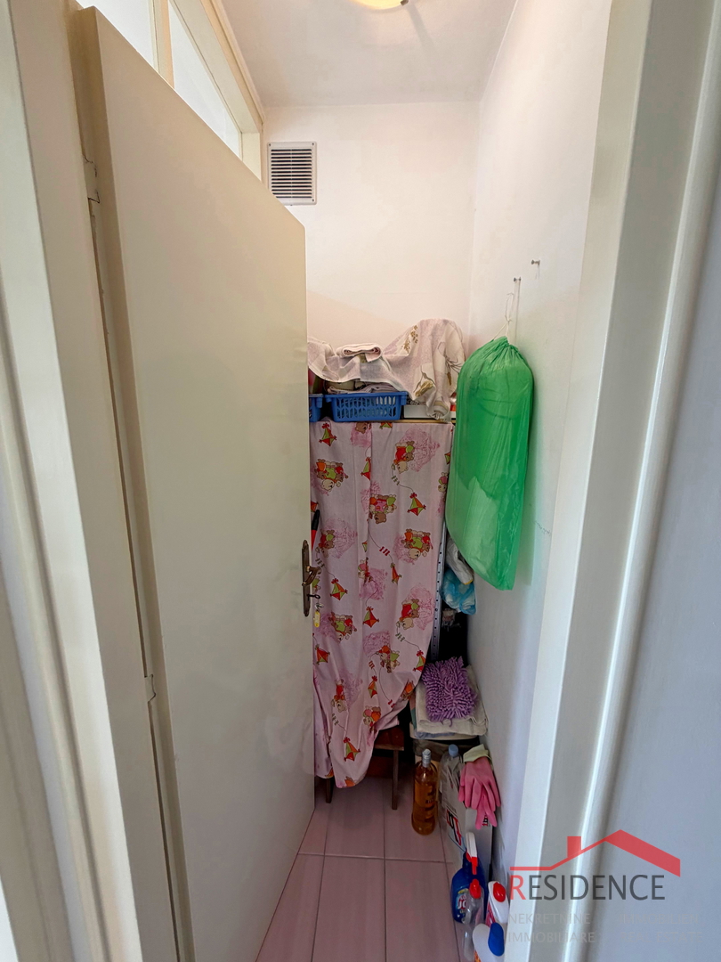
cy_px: 481
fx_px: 389
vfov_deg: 102.1
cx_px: 360
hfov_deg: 85.7
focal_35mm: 14
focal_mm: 2.22
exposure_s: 1/100
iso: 100
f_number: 2.2
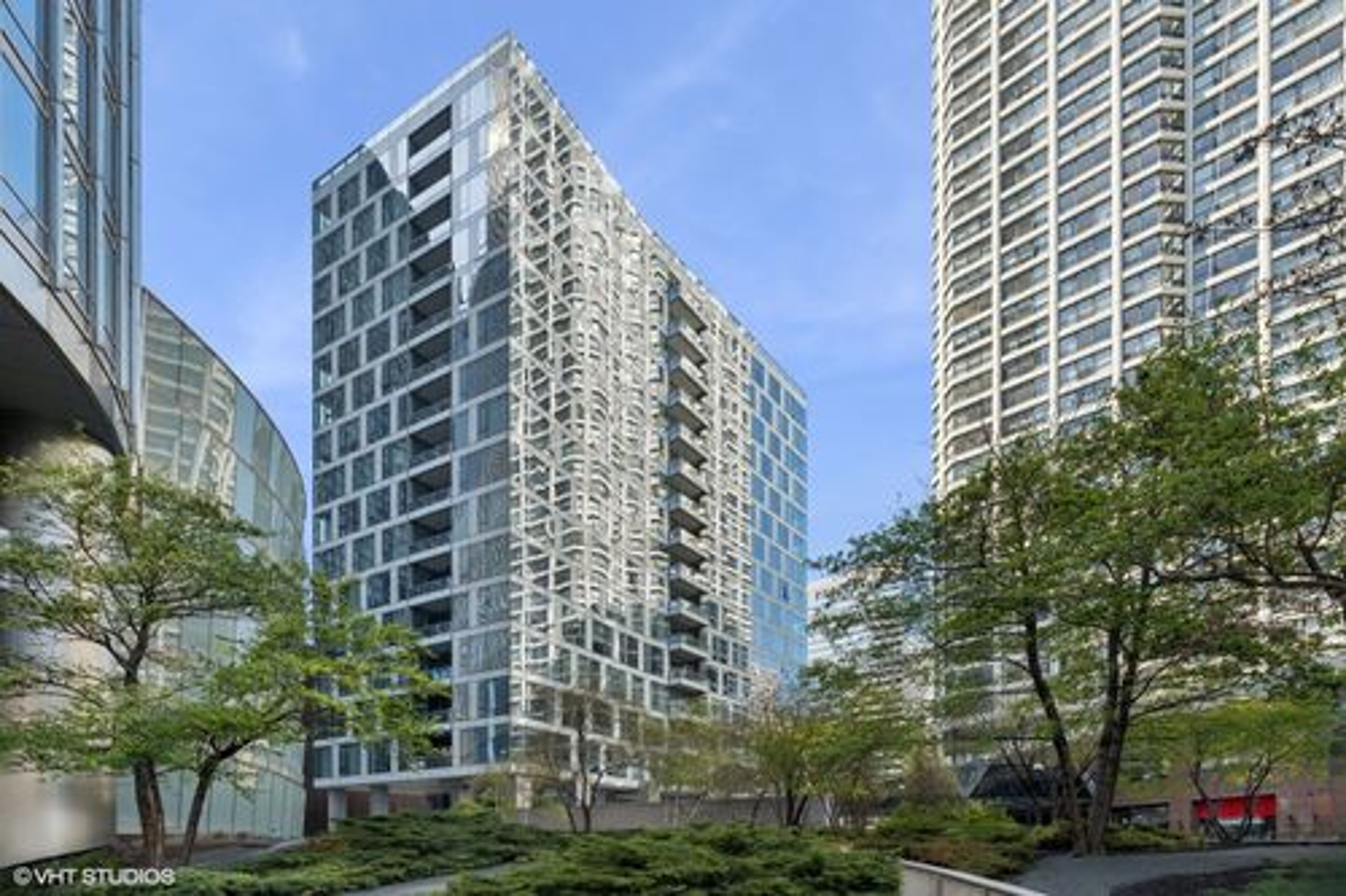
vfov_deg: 73.7
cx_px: 673
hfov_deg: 96.8
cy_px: 448
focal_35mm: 16
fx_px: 598
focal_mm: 16
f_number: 9
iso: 320
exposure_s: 1/320
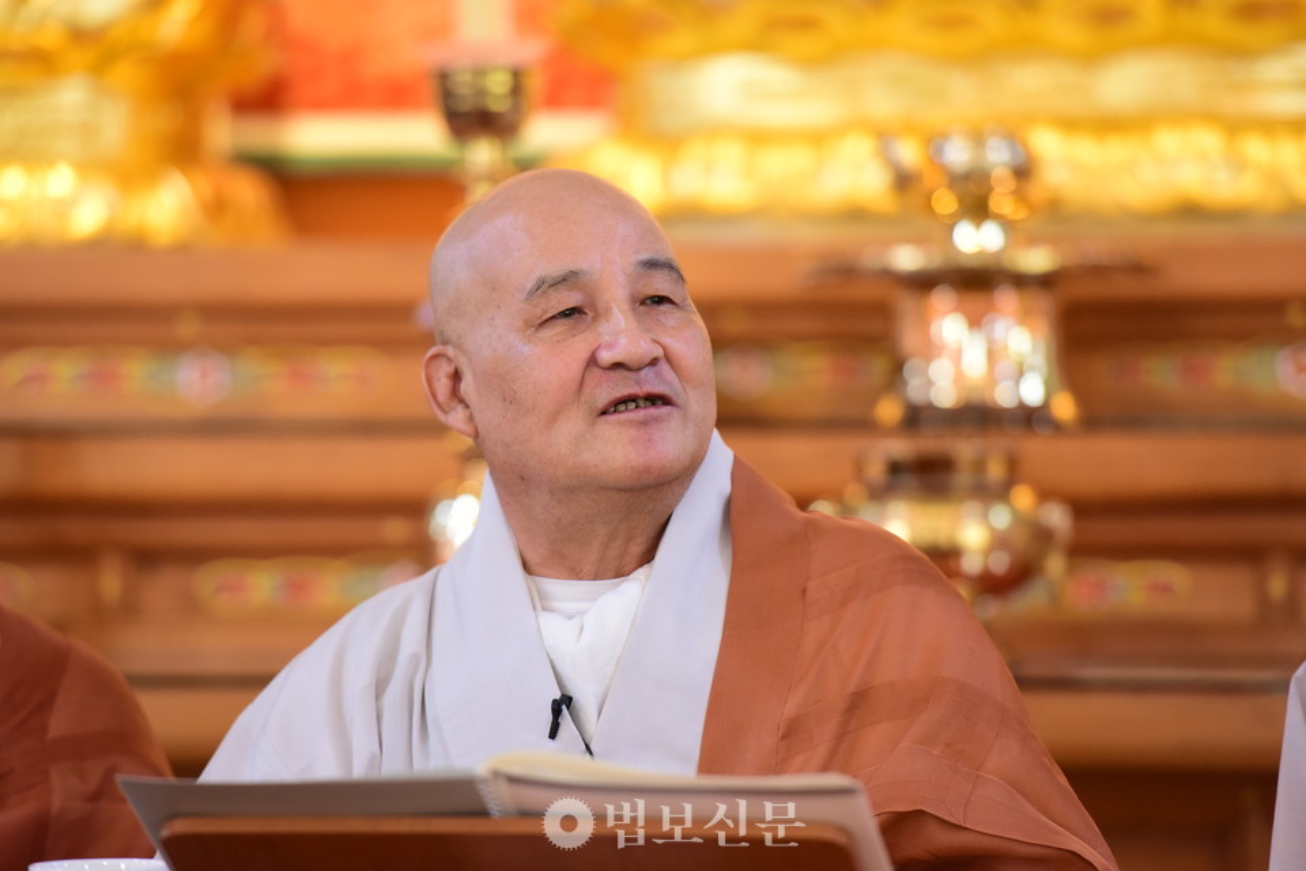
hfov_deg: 10.3
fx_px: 7255
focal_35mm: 200
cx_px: 653
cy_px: 436
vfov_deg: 6.9
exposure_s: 1/125
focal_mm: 200
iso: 2500
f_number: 3.2
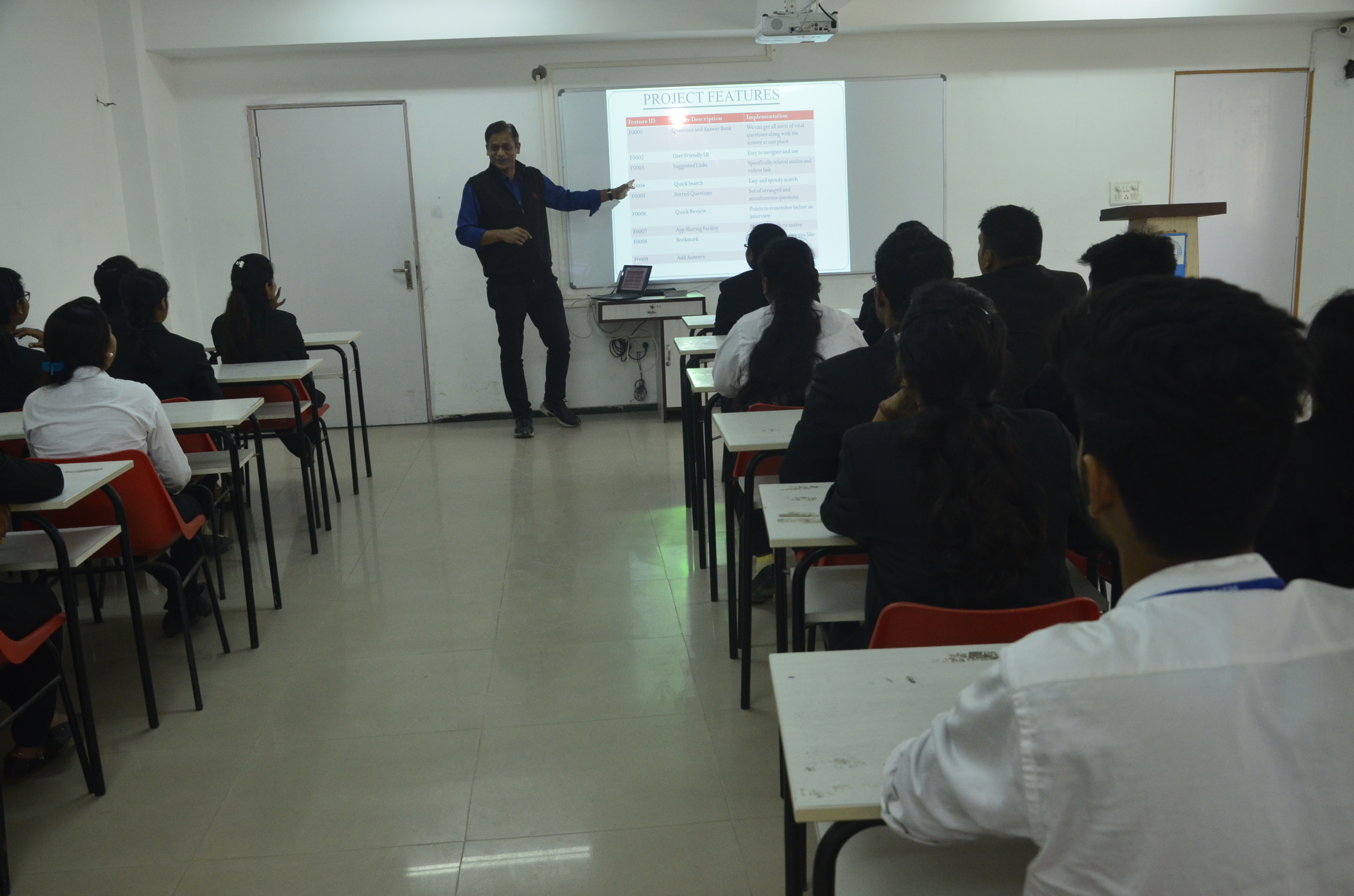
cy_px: 448
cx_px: 677
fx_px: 1239
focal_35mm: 33
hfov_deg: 57.3
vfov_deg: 39.8
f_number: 5.6
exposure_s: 1/125
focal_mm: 22
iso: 1250
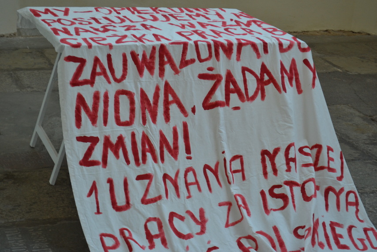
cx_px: 188
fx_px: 754
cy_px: 126
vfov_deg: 18.9
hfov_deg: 28.1
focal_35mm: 72
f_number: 5.6
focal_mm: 48
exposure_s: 1/15
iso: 500
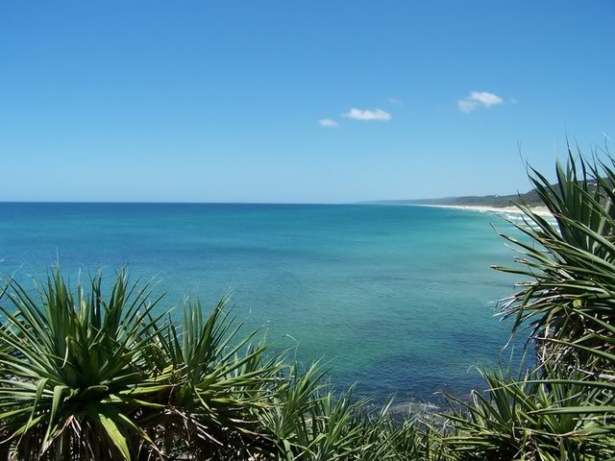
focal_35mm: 38
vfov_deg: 37.7
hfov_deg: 49.0
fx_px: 675
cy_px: 230
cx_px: 308
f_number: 4
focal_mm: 6.3
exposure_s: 1/800
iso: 80
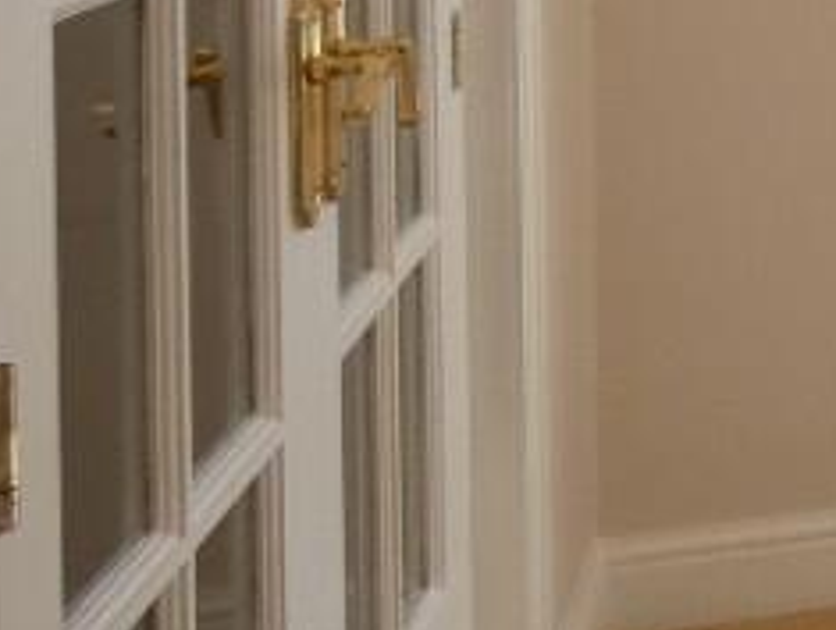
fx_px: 2104
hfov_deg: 16.6
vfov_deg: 15.9
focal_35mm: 87
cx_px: 1708
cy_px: -260
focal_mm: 3.6
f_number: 2.8
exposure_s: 1/80
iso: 80
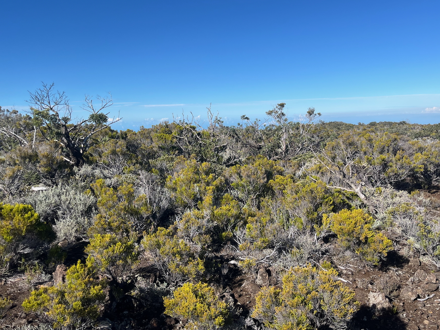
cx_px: 226
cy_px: 153
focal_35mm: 30
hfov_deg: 60.0
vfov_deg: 46.8
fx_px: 381
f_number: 1.6
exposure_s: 1/3745
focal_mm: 5.1
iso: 50
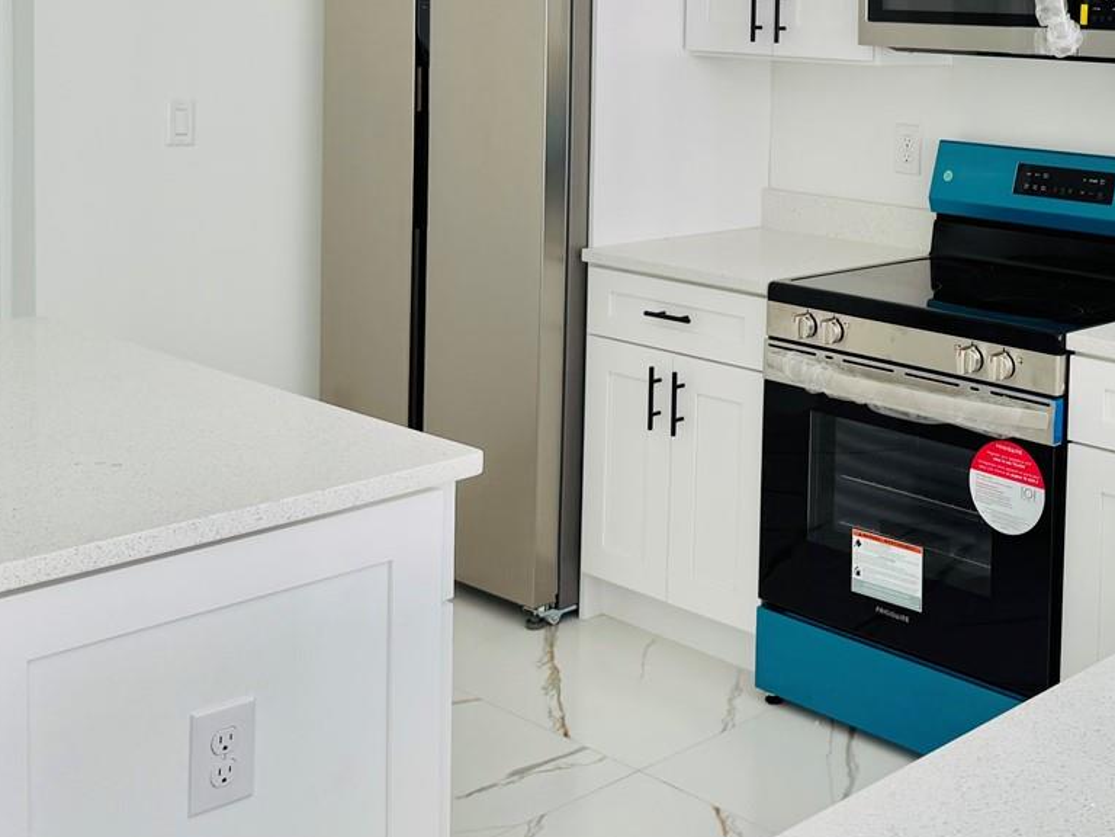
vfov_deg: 28.1
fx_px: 1611
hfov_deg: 36.6
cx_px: 919
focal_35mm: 50
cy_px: 103
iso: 64
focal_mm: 6.76
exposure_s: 1/121
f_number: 1.78
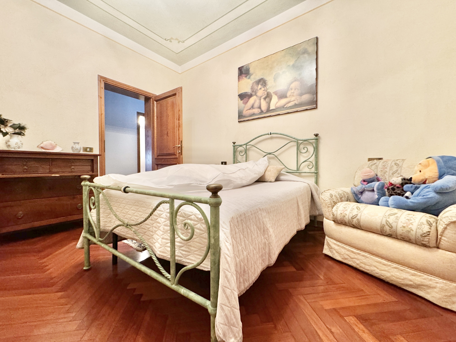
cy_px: 171
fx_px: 184
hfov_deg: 102.1
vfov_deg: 85.7
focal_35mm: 14
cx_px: 228
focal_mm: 2.22
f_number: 2.2
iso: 200
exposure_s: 1/50
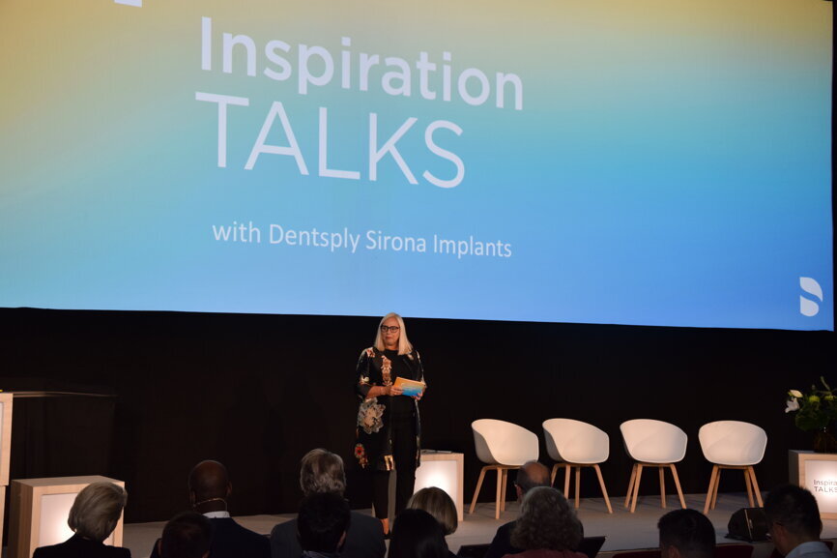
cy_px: 279
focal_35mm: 60
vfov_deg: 22.6
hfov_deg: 33.4
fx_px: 1395
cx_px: 418
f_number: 4.8
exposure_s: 1/100
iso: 800
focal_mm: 40
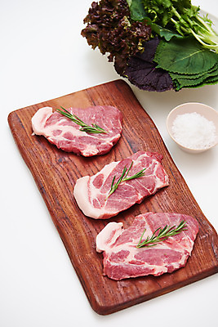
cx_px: 109
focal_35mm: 70
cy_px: 164
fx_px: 635
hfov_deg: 19.5
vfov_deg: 28.8
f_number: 6.3
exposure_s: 1/125
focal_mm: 70
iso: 100
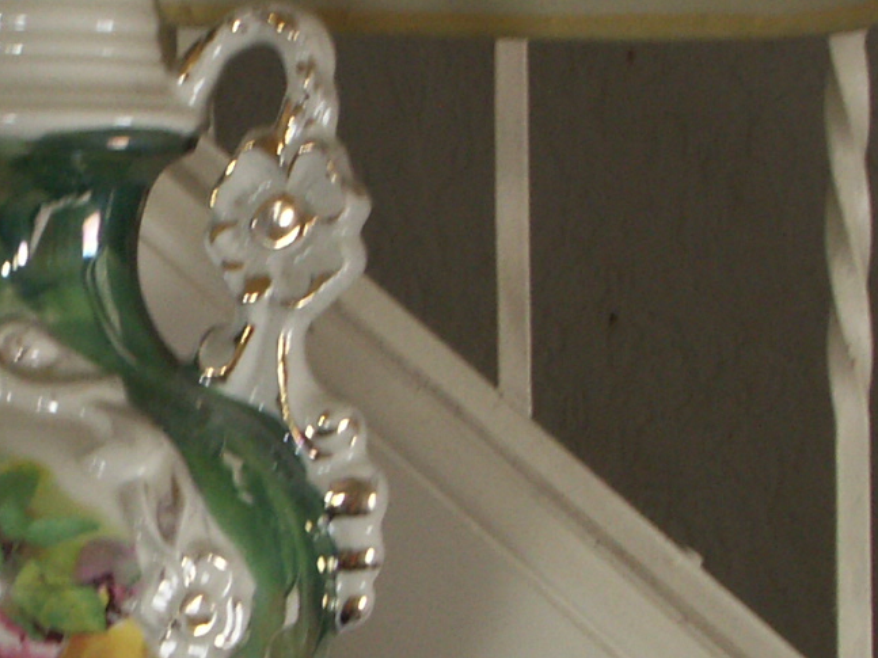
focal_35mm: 119
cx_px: 83
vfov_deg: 12.4
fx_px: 3018
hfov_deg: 16.3
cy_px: 578
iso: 100
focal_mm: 9.44
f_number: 7.1
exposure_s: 1/6
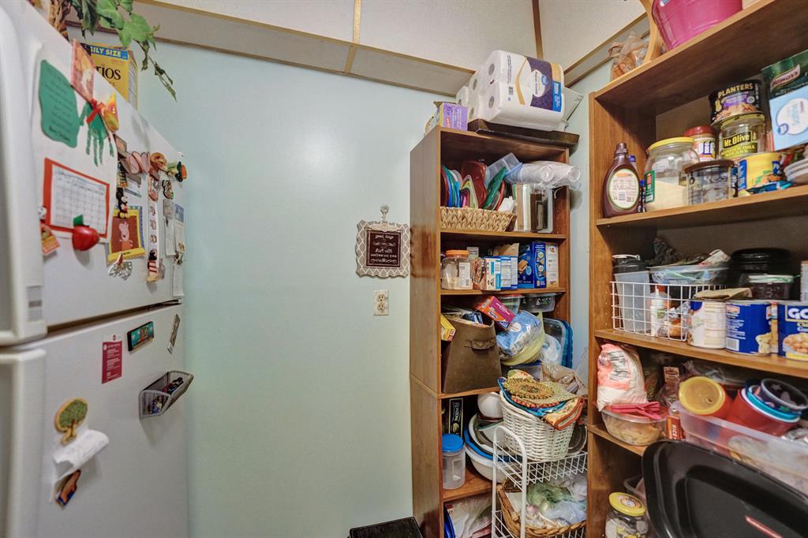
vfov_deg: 81.2
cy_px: 269
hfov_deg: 104.3
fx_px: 314
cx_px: 404
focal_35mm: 14
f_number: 2.8
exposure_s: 1/250
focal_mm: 14
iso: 2500
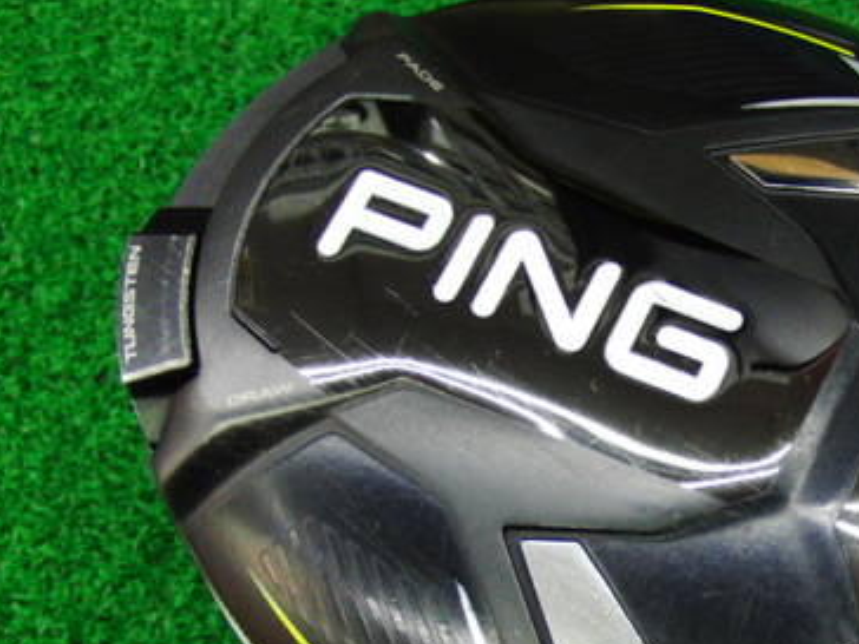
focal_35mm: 65
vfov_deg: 22.4
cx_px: 741
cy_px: 488
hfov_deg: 28.9
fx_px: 1613
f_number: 3.6
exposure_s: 1/50
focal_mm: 6.42
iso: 400
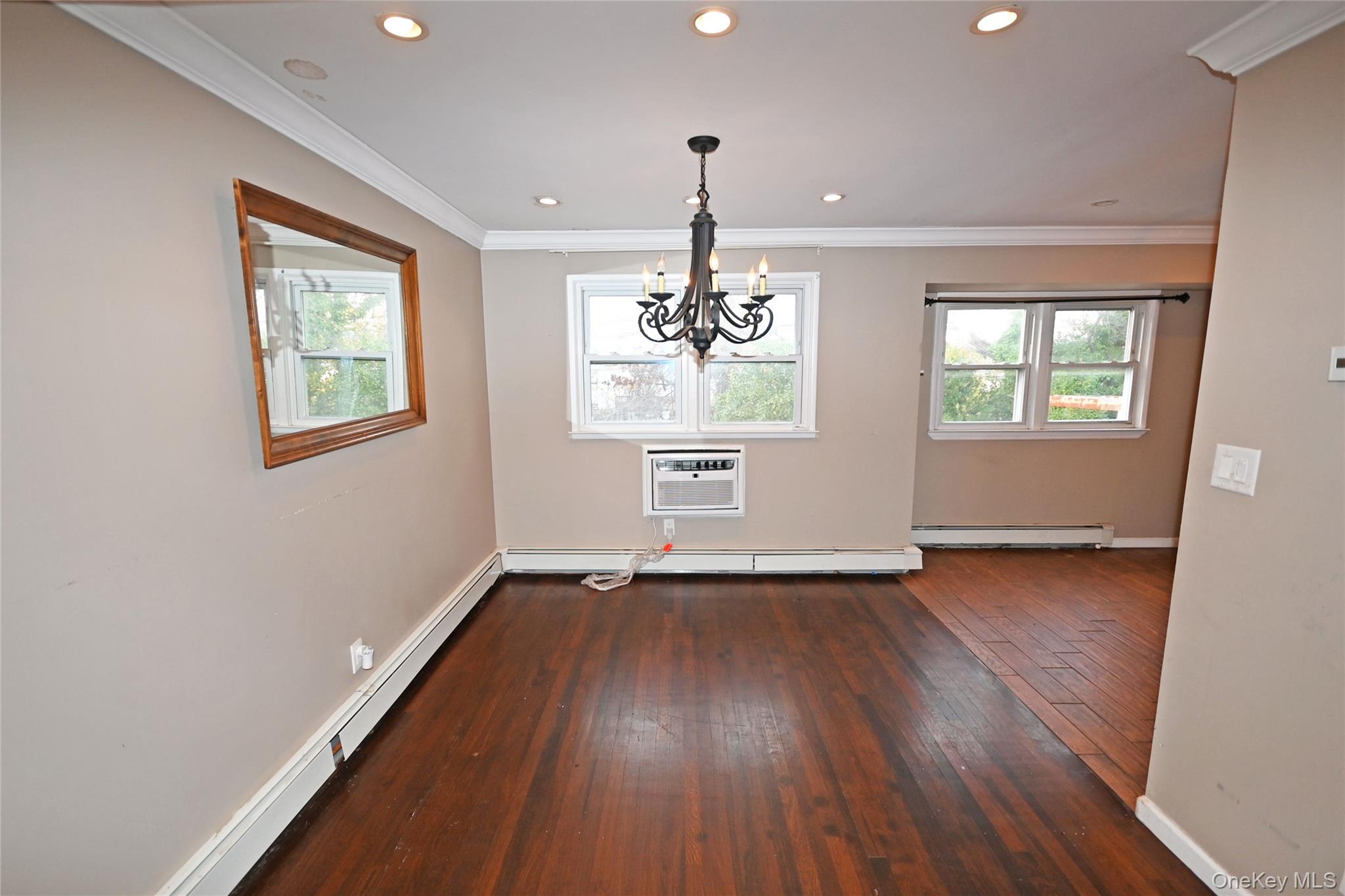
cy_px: 448
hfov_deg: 100.4
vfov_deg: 77.3
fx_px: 560
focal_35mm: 15
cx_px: 672
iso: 200
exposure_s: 1/60
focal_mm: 10
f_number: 4
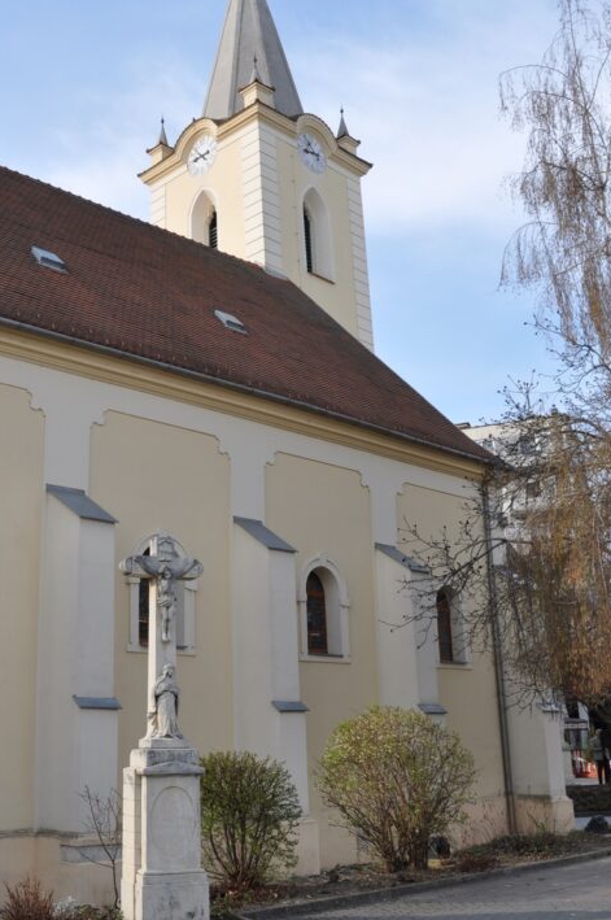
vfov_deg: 49.5
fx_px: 995
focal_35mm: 39
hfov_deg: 33.7
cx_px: 188
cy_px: 404
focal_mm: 18
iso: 200
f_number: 8
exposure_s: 1/250
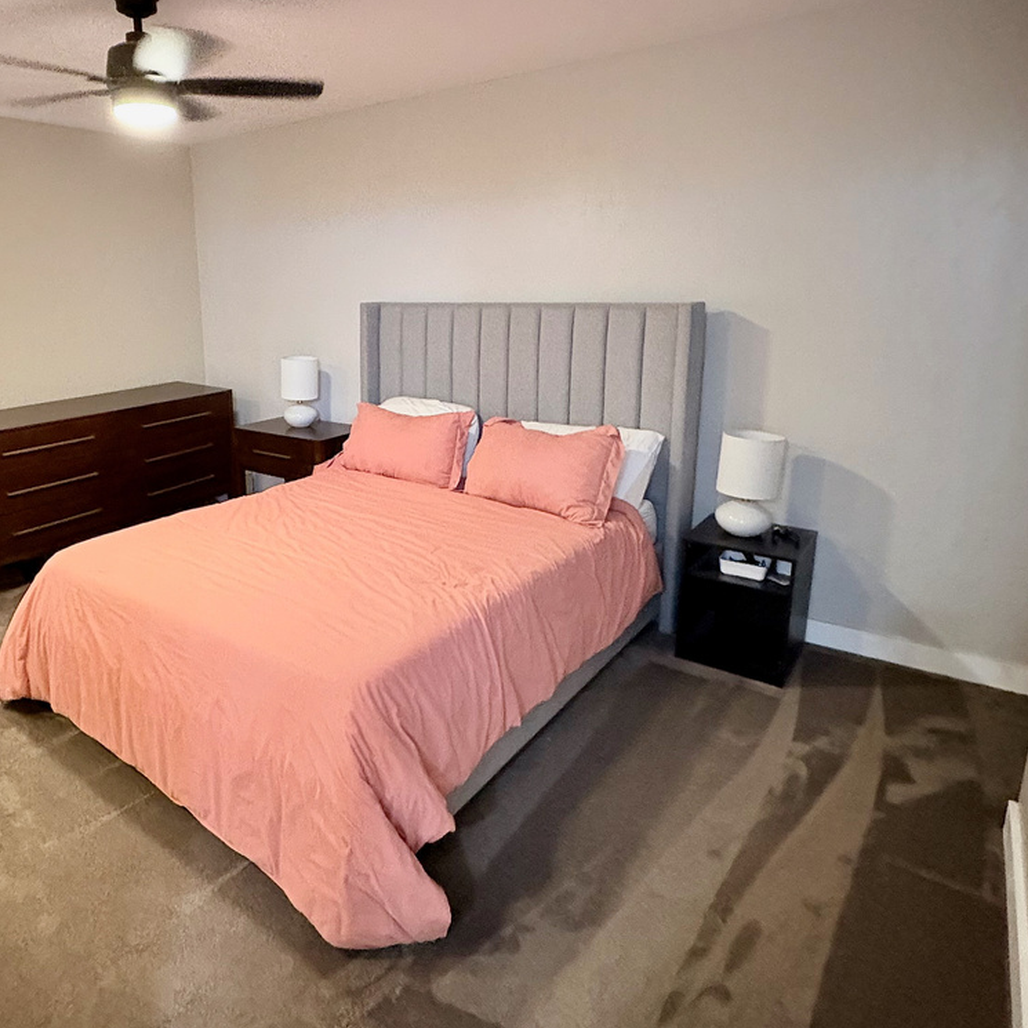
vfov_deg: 83.9
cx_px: 362
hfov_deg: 81.7
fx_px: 571
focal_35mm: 17
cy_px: 500
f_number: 2.2
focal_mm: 2.22
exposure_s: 1/40
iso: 800
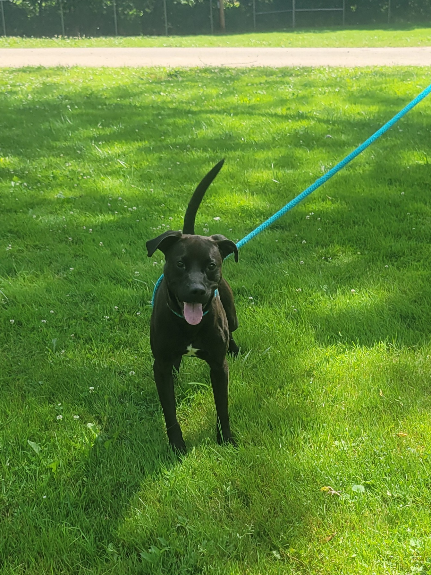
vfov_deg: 67.3
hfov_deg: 53.1
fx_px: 432
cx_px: 216
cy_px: 288
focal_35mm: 26
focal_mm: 5.4
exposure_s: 1/909
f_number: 1.8
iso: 40
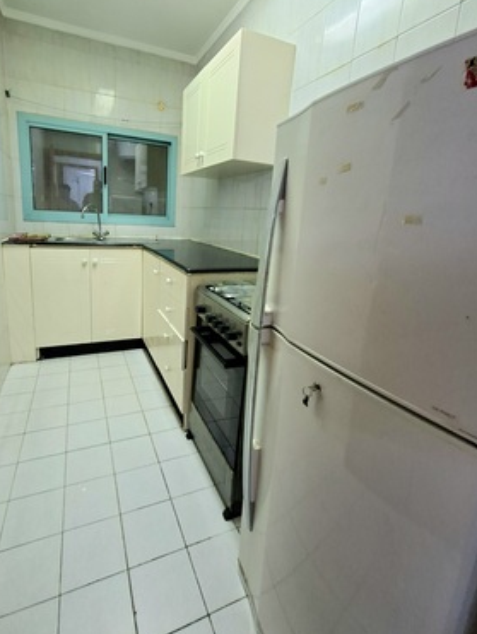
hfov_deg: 77.8
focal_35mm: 16
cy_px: 283
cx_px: 206
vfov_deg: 94.1
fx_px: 293
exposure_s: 1/24
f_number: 2.2
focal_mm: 1.74
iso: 160
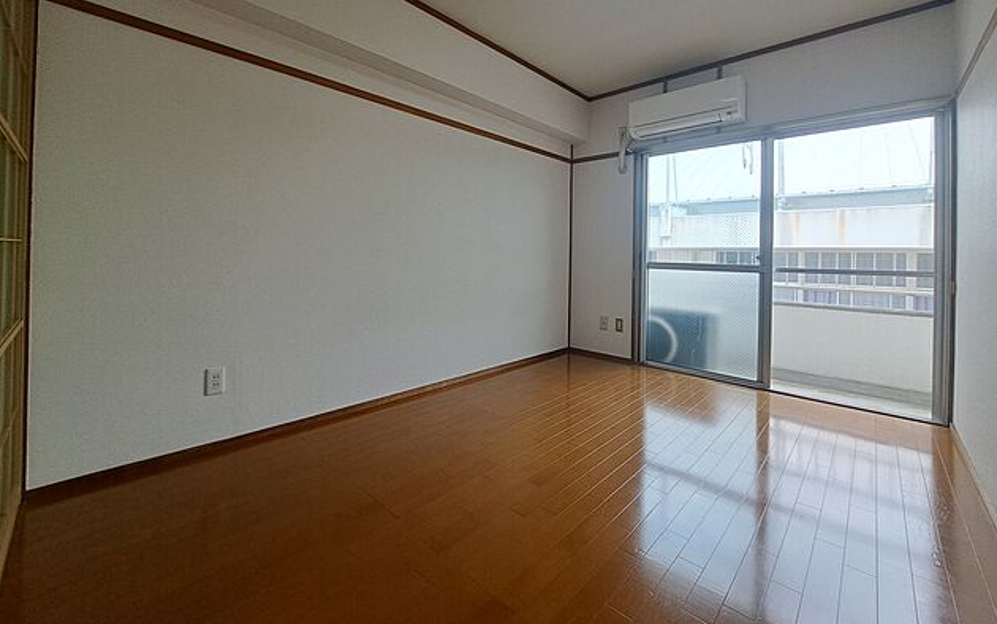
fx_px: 380
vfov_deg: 77.8
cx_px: 497
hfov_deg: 105.3
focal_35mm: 14
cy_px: 250
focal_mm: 1.74
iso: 50
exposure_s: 1/170
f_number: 2.2
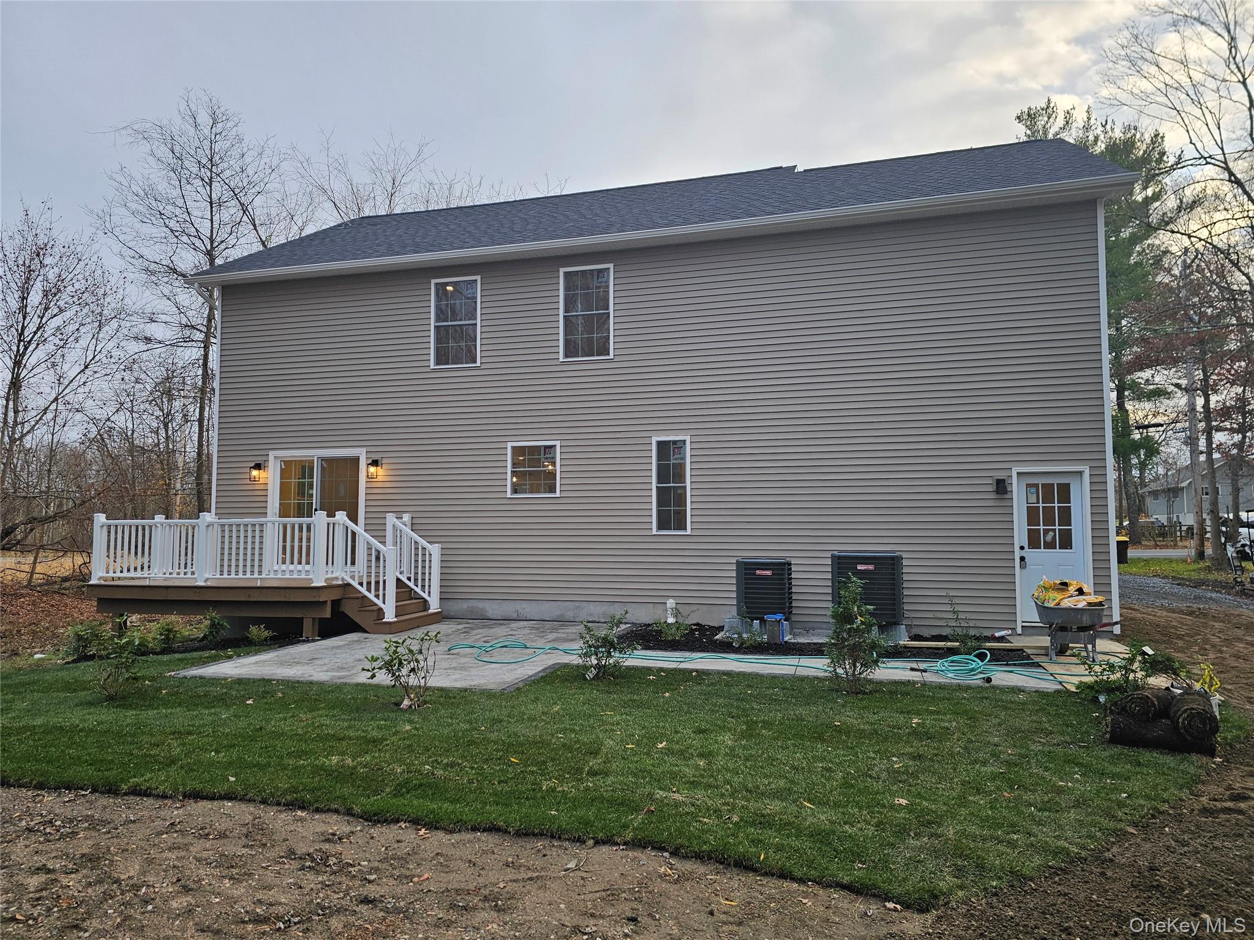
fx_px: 833
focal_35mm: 23
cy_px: 470
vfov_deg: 58.9
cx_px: 627
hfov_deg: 73.9
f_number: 1.7
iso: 40
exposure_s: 1/180
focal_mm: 6.3
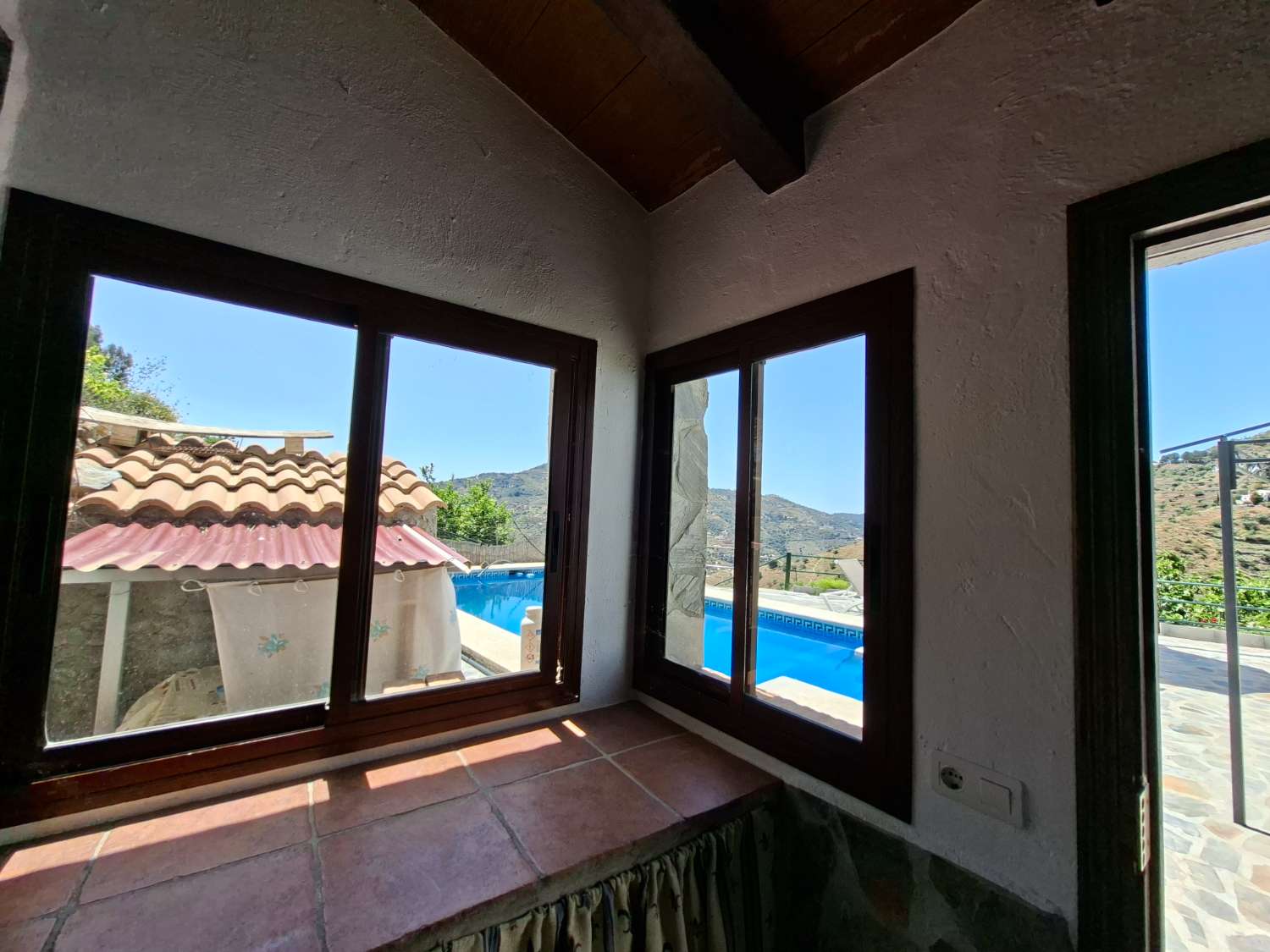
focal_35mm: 13
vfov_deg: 89.9
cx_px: 635
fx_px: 477
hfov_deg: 106.2
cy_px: 476
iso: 40
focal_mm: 1.74
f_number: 2.2
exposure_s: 1/789
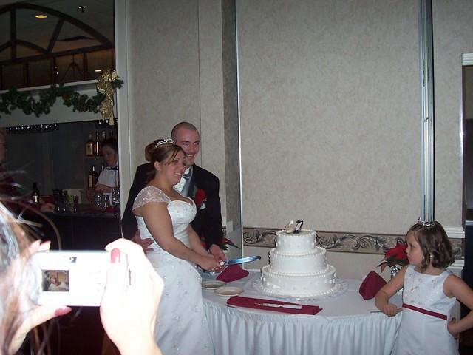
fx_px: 506
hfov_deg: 50.1
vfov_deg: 38.7
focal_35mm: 37
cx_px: 236
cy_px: 178
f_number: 2.8
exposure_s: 1/60
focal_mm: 5.6
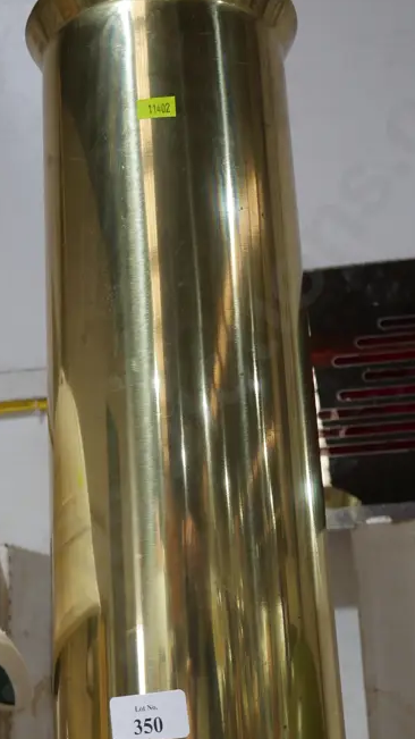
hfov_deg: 24.9
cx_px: 194
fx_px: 939
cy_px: 415
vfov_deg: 42.8
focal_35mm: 48
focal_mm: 14
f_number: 3.5
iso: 250
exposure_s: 1/60
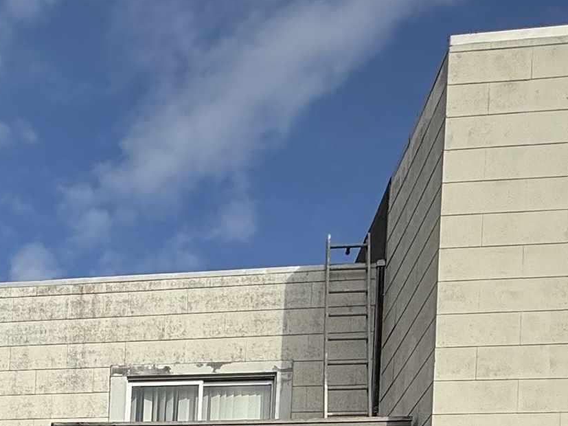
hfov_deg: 33.7
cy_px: 732
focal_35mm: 52
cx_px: 1
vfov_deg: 20.9
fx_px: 853
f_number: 2.2
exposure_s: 1/2611
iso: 50
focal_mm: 2.22
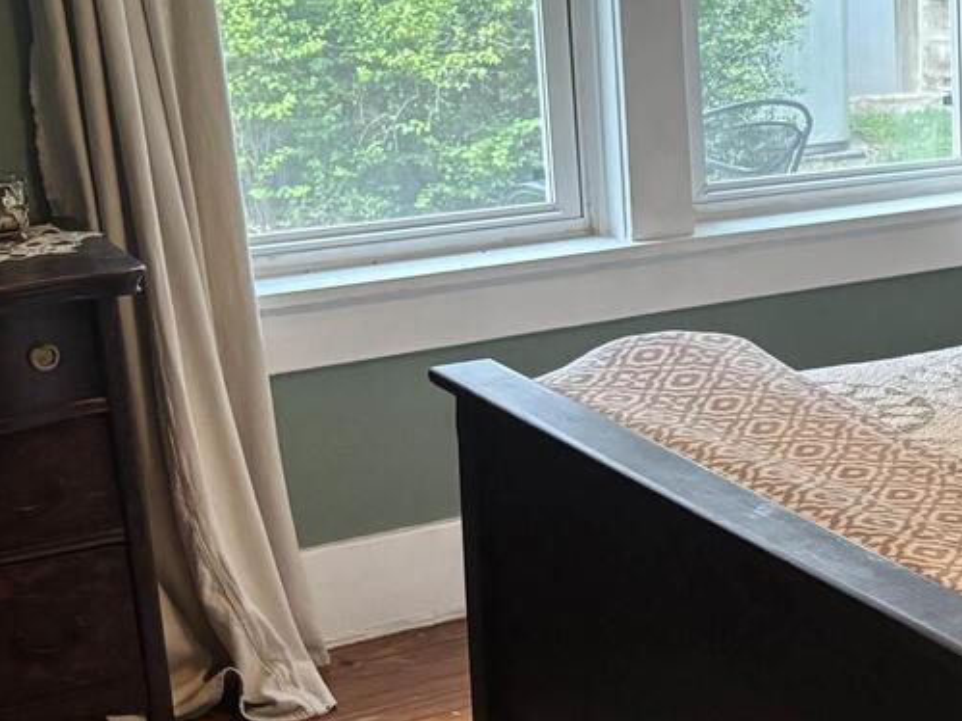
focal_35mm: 75
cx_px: 1340
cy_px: 359
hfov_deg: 22.5
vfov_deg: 19.6
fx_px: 2084
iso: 400
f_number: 1.6
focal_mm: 5.96
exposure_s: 1/60
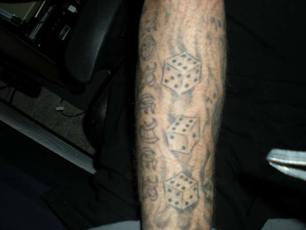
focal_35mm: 38
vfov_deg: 37.7
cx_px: 153
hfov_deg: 49.0
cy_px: 115
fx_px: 336
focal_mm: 6.3
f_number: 3.1
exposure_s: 1/60
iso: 64
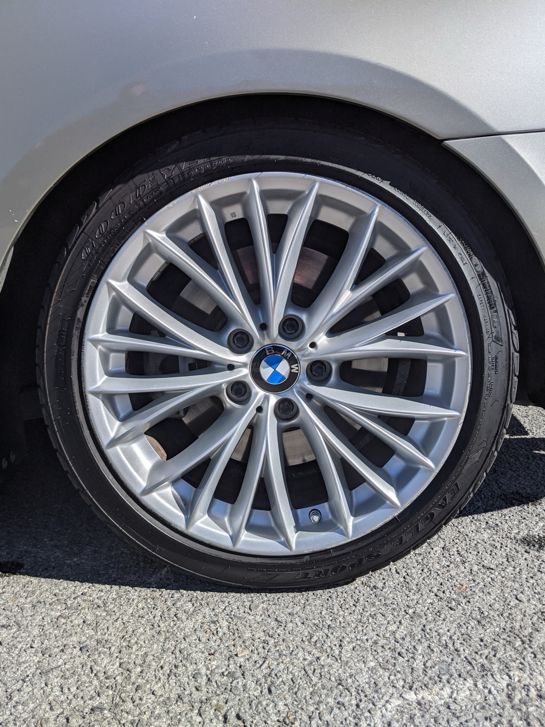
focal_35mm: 28
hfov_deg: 49.7
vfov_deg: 63.4
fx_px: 588
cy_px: 373
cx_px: 265
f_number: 1.8
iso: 58
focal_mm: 4.44
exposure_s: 1/7812
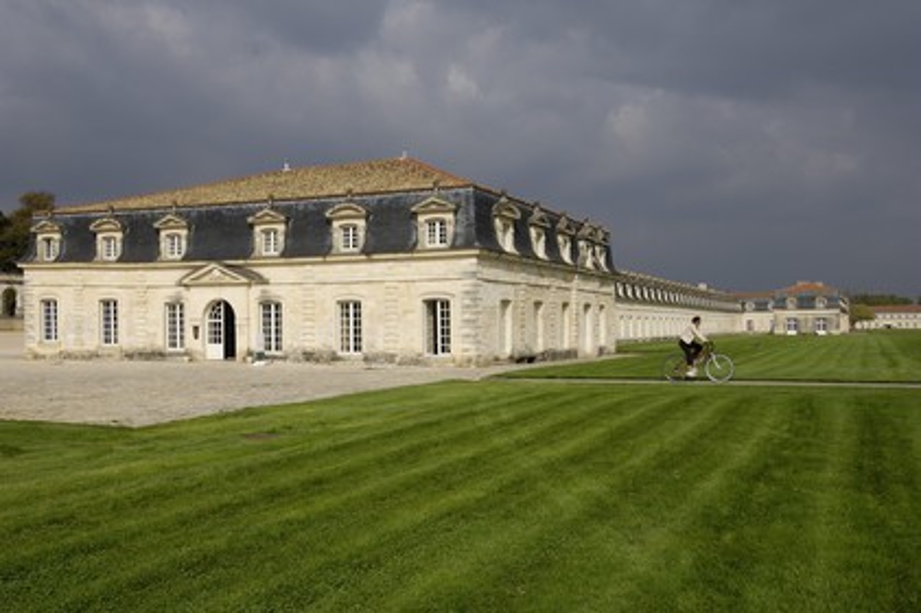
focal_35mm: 33
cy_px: 306
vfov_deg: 39.9
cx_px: 460
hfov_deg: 57.3
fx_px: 844
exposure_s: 1/160
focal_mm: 22
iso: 100
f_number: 13
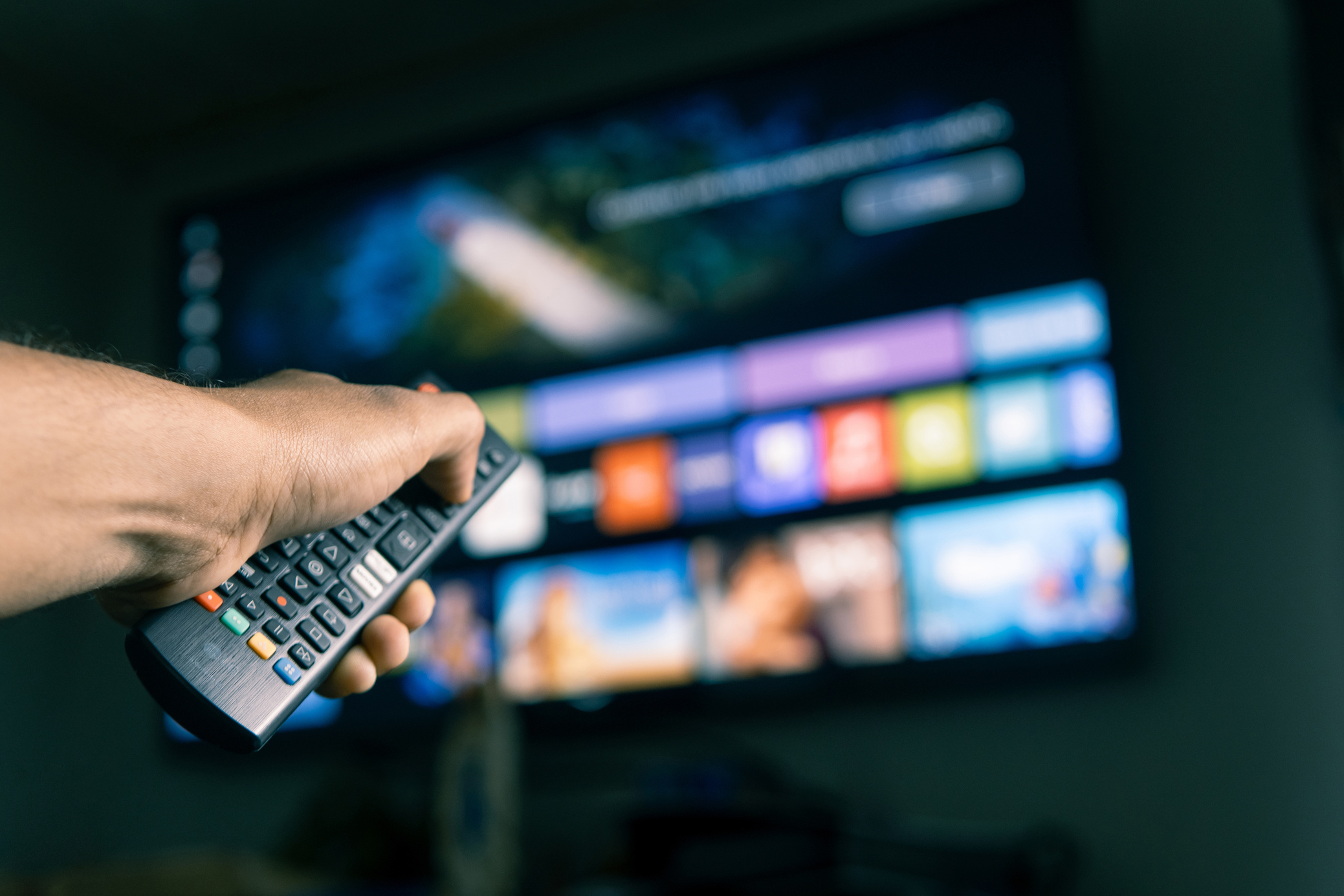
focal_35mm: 52
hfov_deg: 38.2
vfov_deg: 26.0
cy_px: 460
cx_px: 667
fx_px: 1941
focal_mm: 30
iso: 200
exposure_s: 1/30
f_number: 2.5
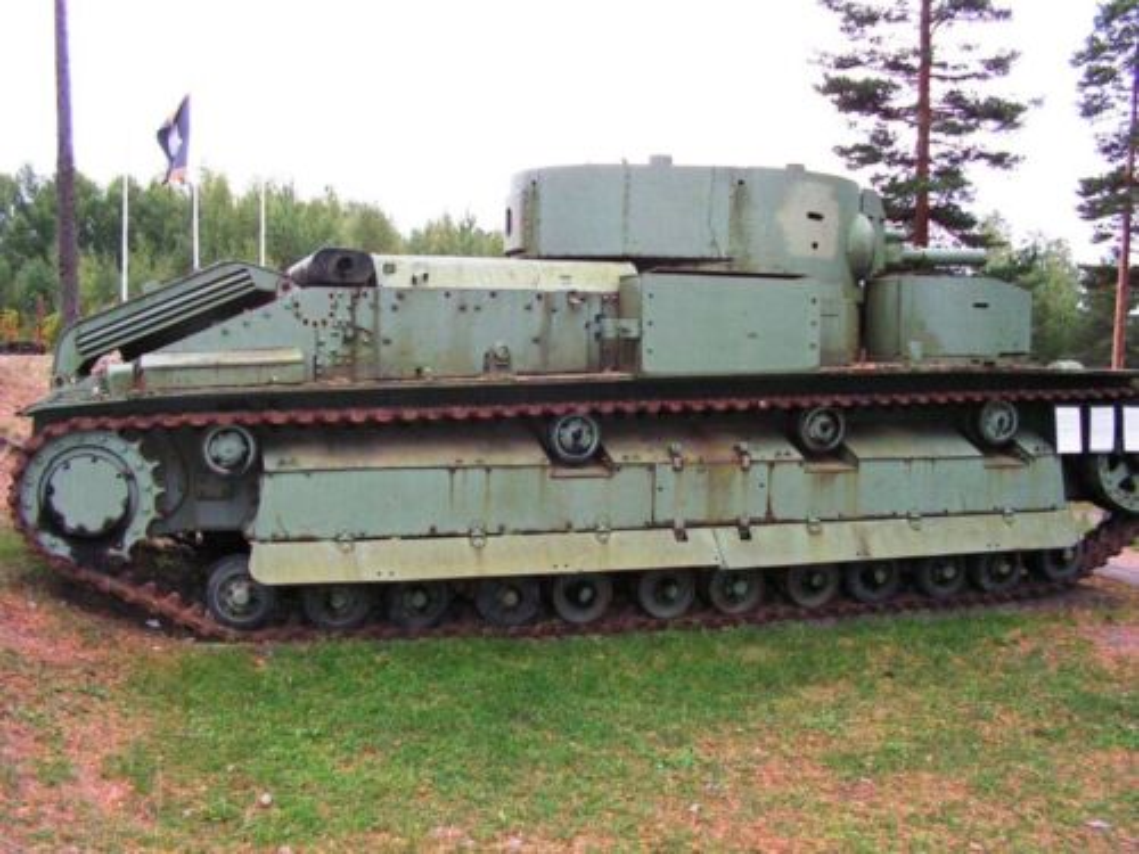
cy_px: 427
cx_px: 570
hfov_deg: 51.4
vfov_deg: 39.7
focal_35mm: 36
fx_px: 1185
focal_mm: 6
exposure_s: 1/200
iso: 100
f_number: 3.2
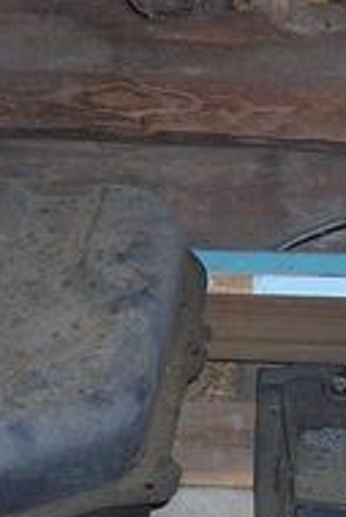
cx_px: 319
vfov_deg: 15.1
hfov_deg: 10.3
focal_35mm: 133
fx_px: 1914
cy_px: 514
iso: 110
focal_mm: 6.3
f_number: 3.2
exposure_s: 1/60.1
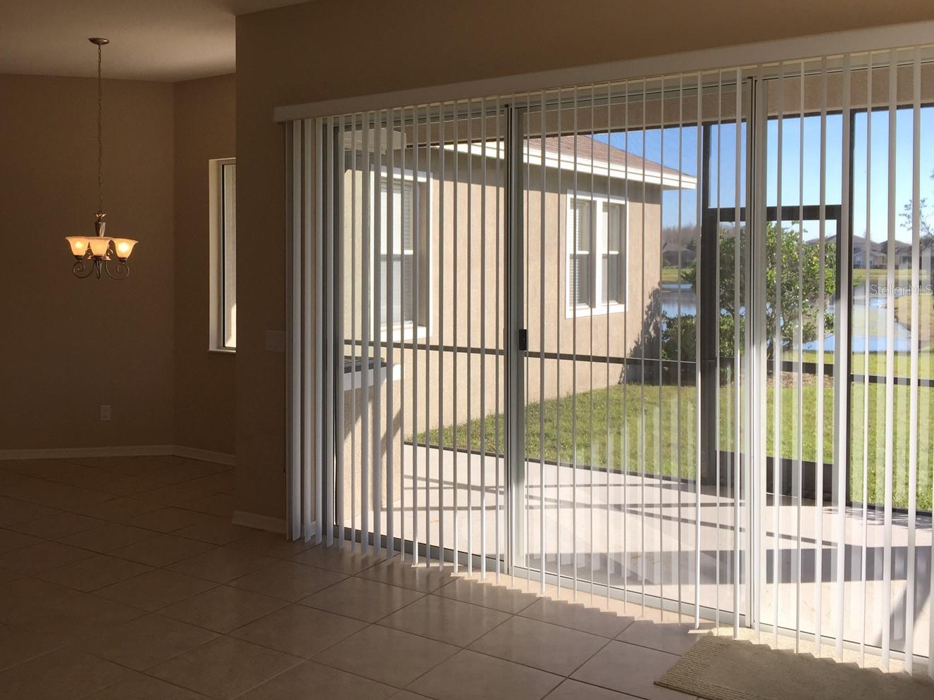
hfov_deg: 52.3
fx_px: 944
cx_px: 373
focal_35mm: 35
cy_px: 289
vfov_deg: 40.6
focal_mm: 4.15
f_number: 2.2
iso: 32
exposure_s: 1/527
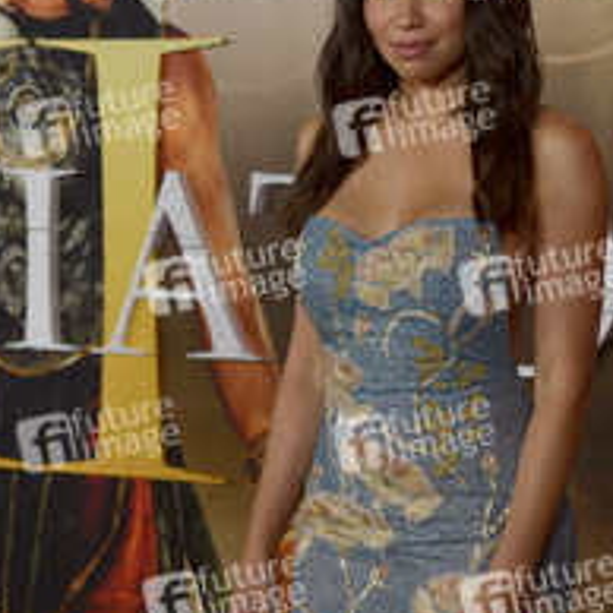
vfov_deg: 11.8
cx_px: 139
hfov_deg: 11.8
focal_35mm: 148
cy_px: 199
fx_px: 2965
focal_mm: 75
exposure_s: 1/320
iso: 500
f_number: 5.6
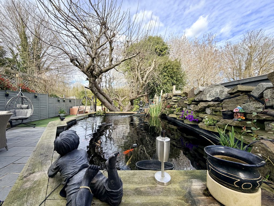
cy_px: 103
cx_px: 137
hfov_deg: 102.1
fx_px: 111
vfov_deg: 85.7
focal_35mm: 14
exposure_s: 1/502
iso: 40
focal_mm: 2.22
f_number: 2.2
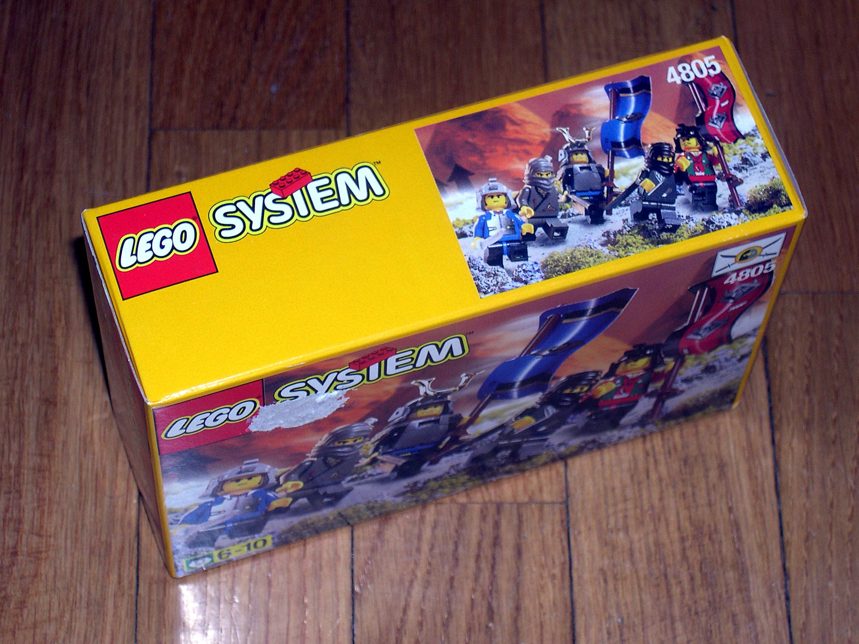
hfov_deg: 19.6
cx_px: 412
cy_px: 314
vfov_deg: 14.8
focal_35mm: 100
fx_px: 2482
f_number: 4.5
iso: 100
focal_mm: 19.5
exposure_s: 1/60
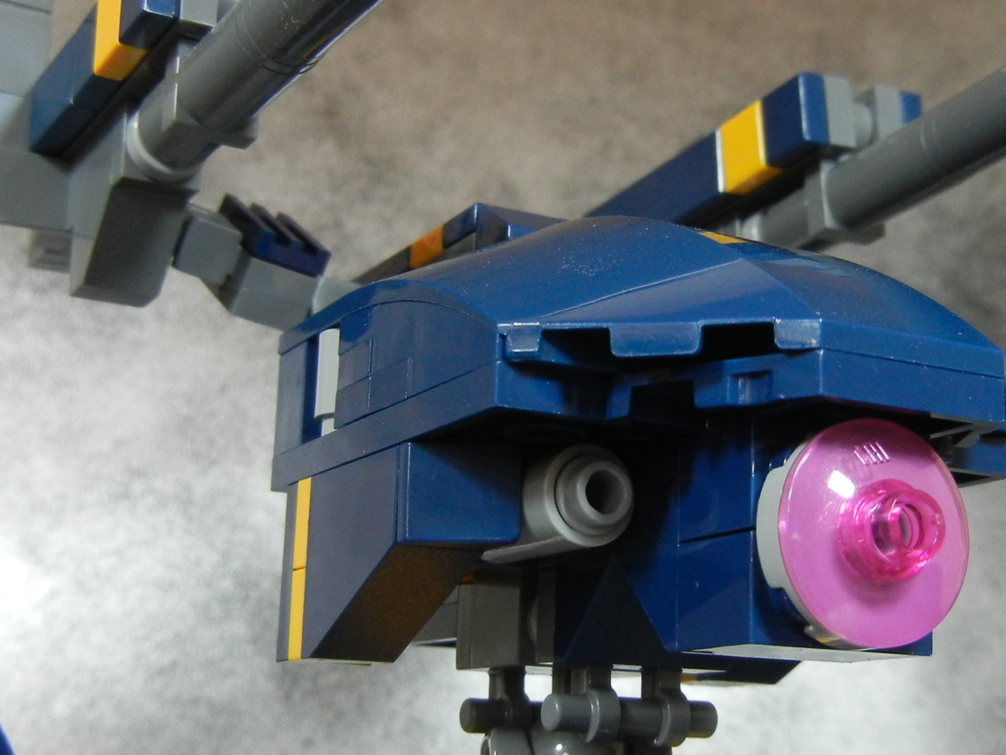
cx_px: 606
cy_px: 422
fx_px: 1773
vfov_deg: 24.0
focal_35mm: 61
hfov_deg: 31.6
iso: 400
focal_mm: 5.4
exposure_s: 1/59.2
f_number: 3.5
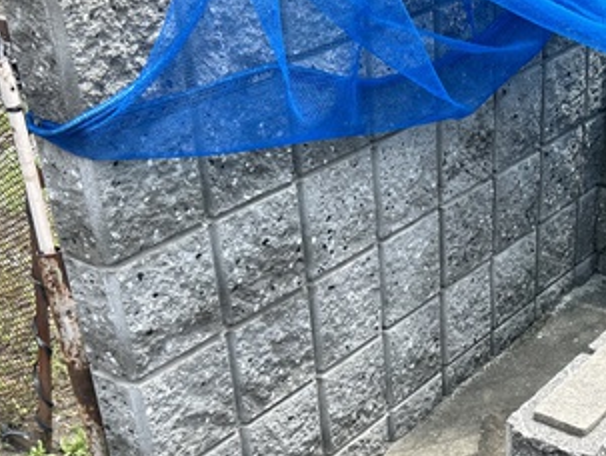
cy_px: 345
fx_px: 1052
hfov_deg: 31.1
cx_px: 510
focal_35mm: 60
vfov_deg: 24.2
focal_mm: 5.7
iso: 50
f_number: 1.5
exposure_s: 1/1468
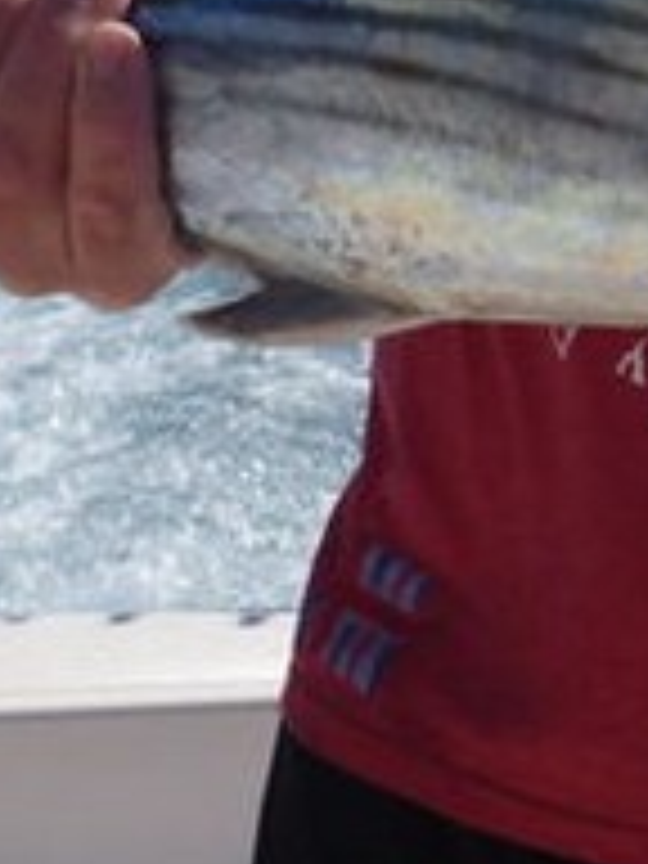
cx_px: 900
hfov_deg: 15.1
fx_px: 2296
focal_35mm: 92
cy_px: -90
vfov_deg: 20.3
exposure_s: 1/200
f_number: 10
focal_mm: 4.9
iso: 100
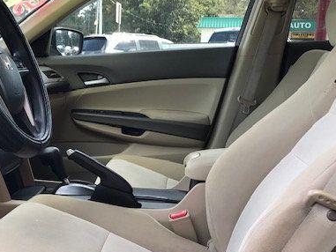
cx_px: 83
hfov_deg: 39.3
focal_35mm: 47
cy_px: 124
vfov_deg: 30.9
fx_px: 456
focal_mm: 3.99
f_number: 1.8
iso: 25
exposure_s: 1/120
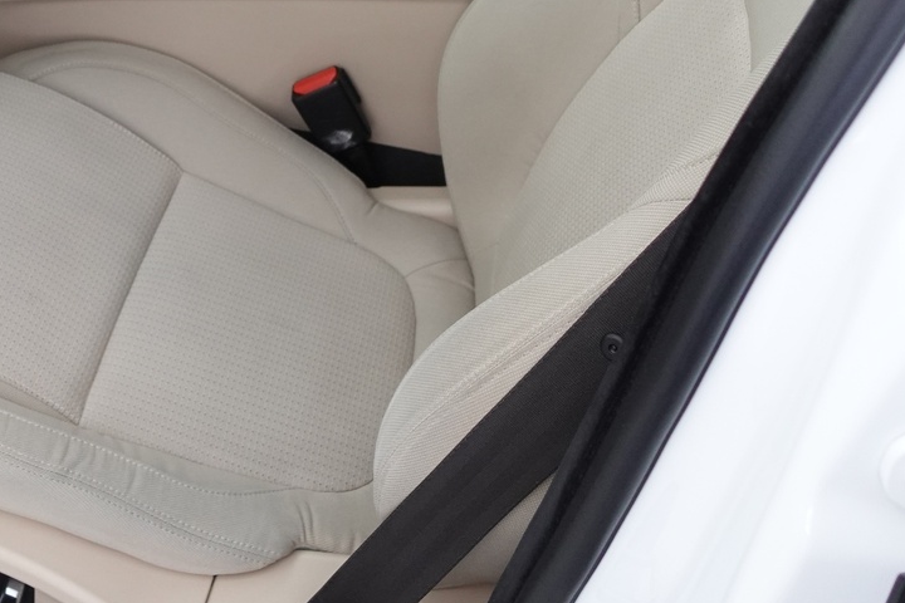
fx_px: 1357
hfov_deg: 35.9
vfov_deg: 24.5
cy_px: 83
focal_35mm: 54
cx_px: 206
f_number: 1.8
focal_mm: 9.4
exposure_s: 1/30
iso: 500
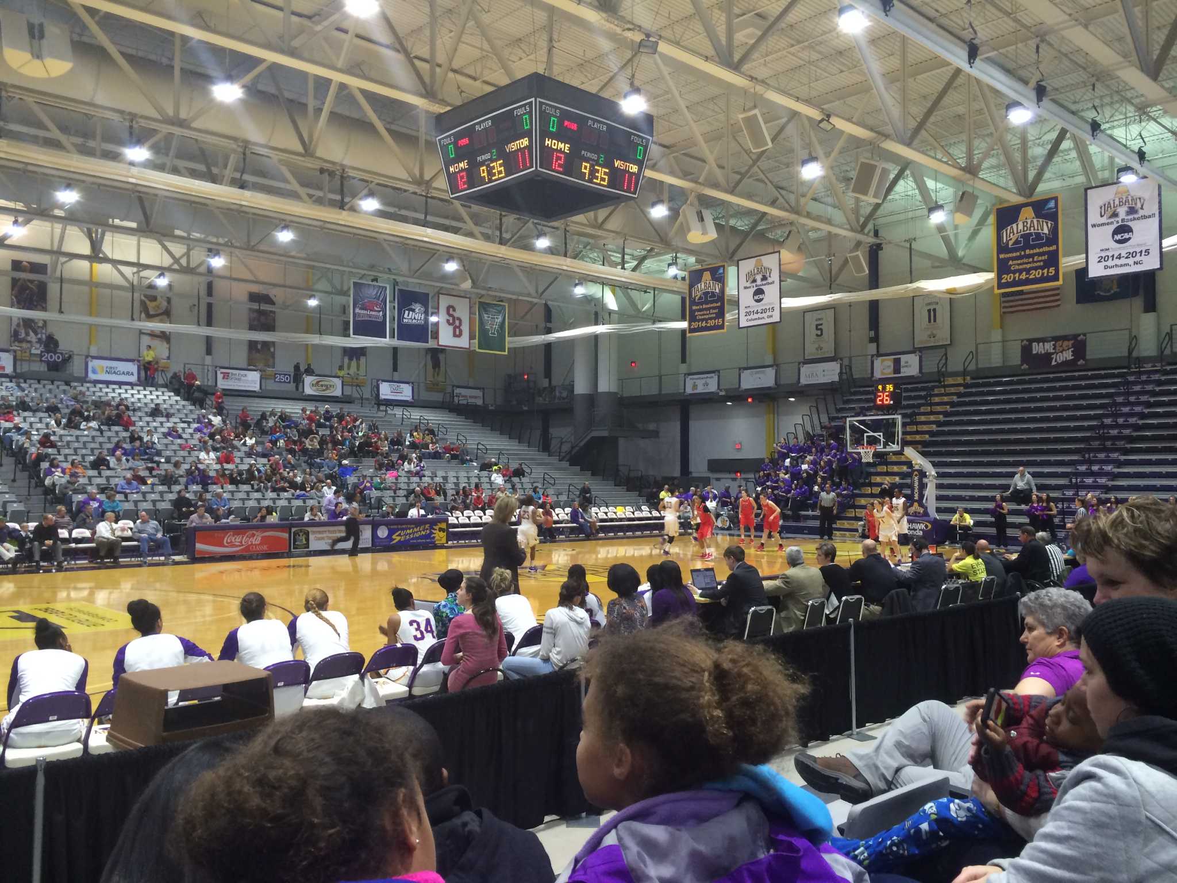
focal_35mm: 29
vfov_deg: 48.2
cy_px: 442
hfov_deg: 61.7
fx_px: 986
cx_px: 588
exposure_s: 1/30
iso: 100
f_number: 2.2
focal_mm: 4.2
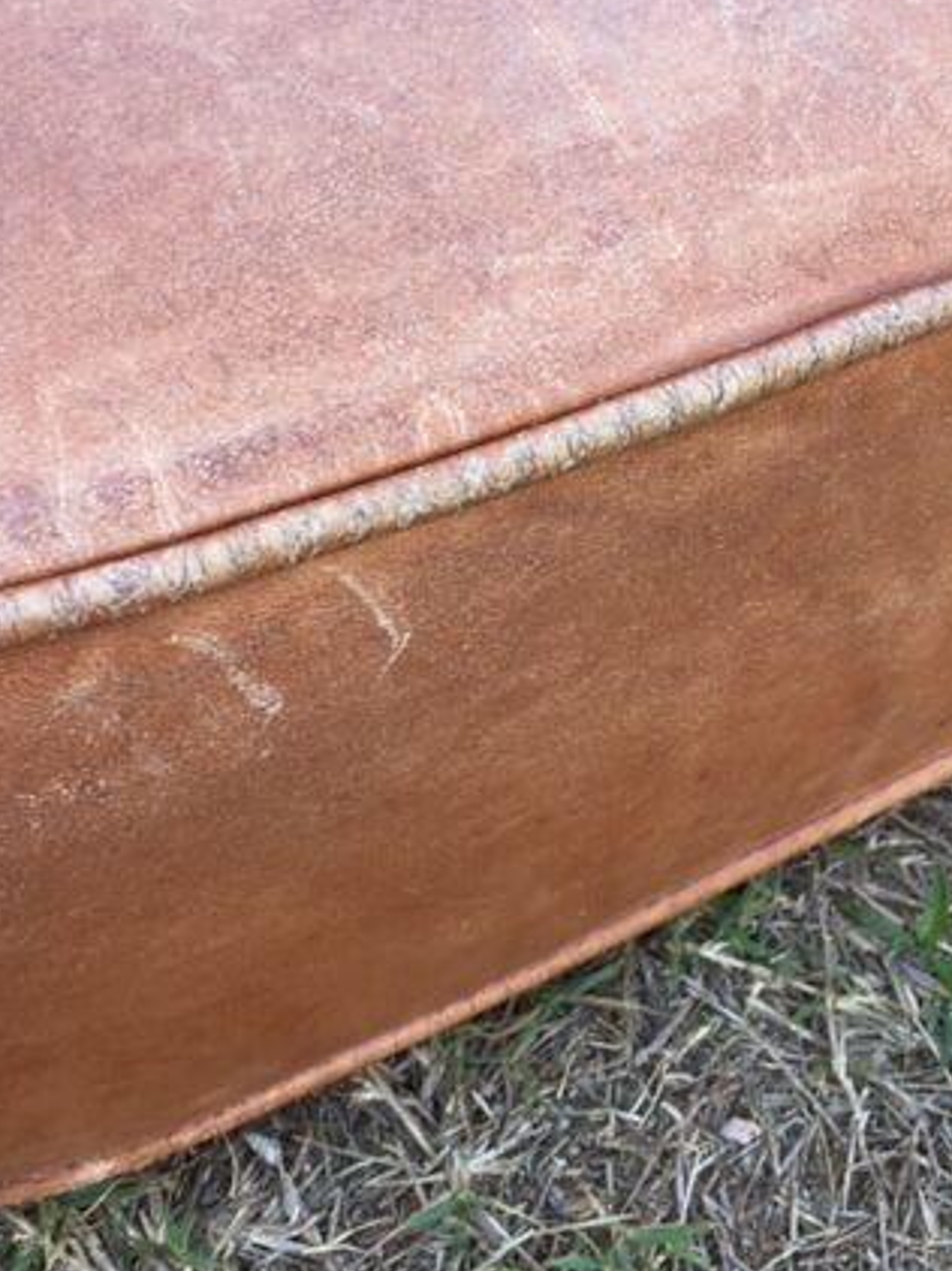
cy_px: 434
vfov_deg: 42.4
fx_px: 1615
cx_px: 458
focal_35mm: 44
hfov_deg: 32.8
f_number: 2.2
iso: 32
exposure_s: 1/115
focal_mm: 4.15
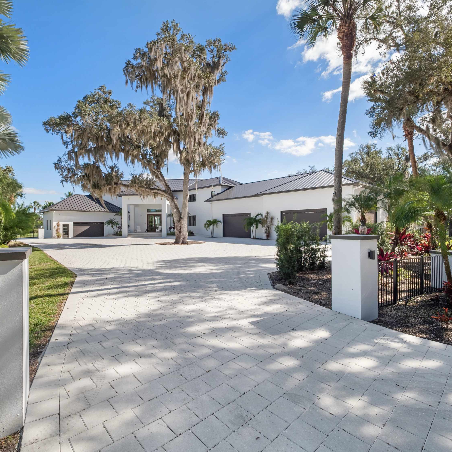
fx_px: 251
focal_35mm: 17
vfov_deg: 84.0
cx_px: 209
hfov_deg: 83.8
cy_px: 229
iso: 200
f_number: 7.1
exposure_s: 1/160
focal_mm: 7
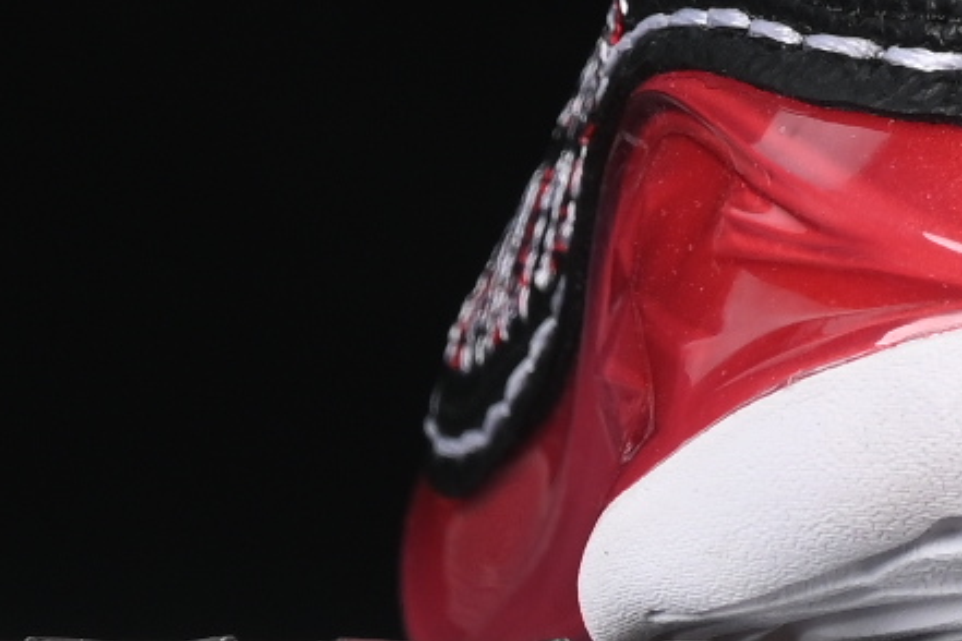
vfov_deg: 2.9
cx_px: 1832
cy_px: -597
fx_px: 12665
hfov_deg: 4.3
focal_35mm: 474
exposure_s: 1/60
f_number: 7.1
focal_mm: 50
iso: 160
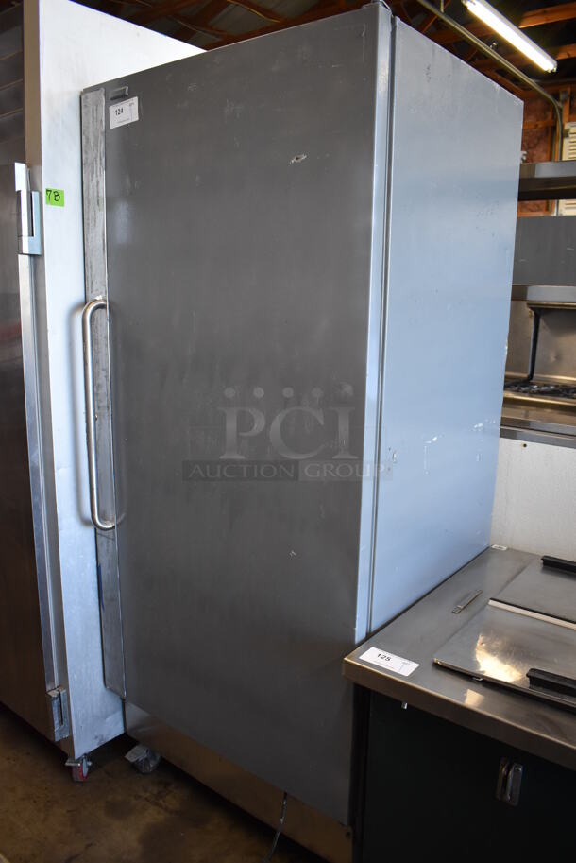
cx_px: 288
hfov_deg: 48.0
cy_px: 432
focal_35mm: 27
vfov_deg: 67.3
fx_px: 647
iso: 1100
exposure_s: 1/125
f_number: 3.5
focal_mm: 18
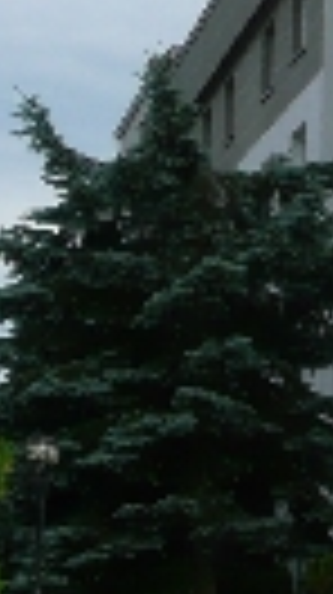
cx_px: 1174
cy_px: 360
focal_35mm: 178
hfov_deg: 6.0
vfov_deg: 12.1
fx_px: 2801
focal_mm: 5.8
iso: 100
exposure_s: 1/640
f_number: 3.7
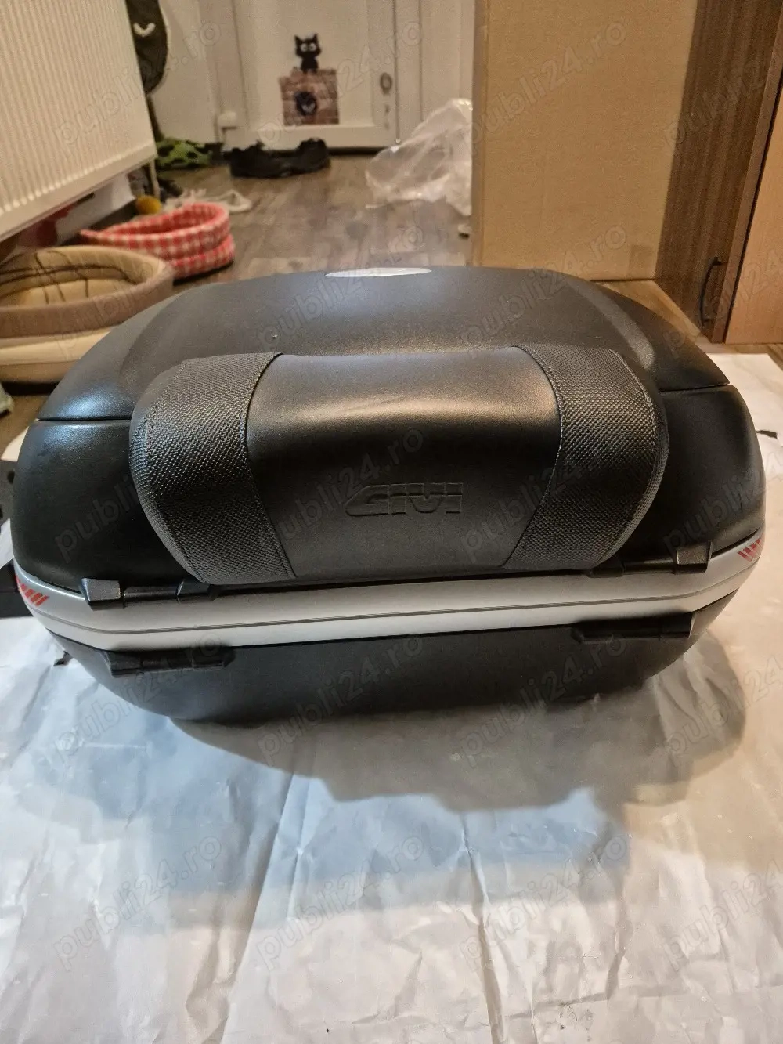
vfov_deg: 73.9
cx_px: 392
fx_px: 694
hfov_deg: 58.9
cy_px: 522
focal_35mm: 23
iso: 2500
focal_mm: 5.4
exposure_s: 1/100
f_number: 1.8
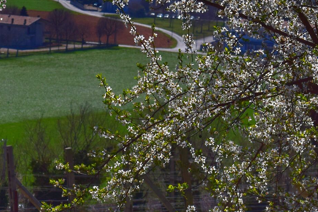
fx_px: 2385
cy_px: 56
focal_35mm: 270
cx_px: 34
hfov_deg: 7.6
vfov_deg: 5.1
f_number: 11
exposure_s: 1/1600
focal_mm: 70
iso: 200
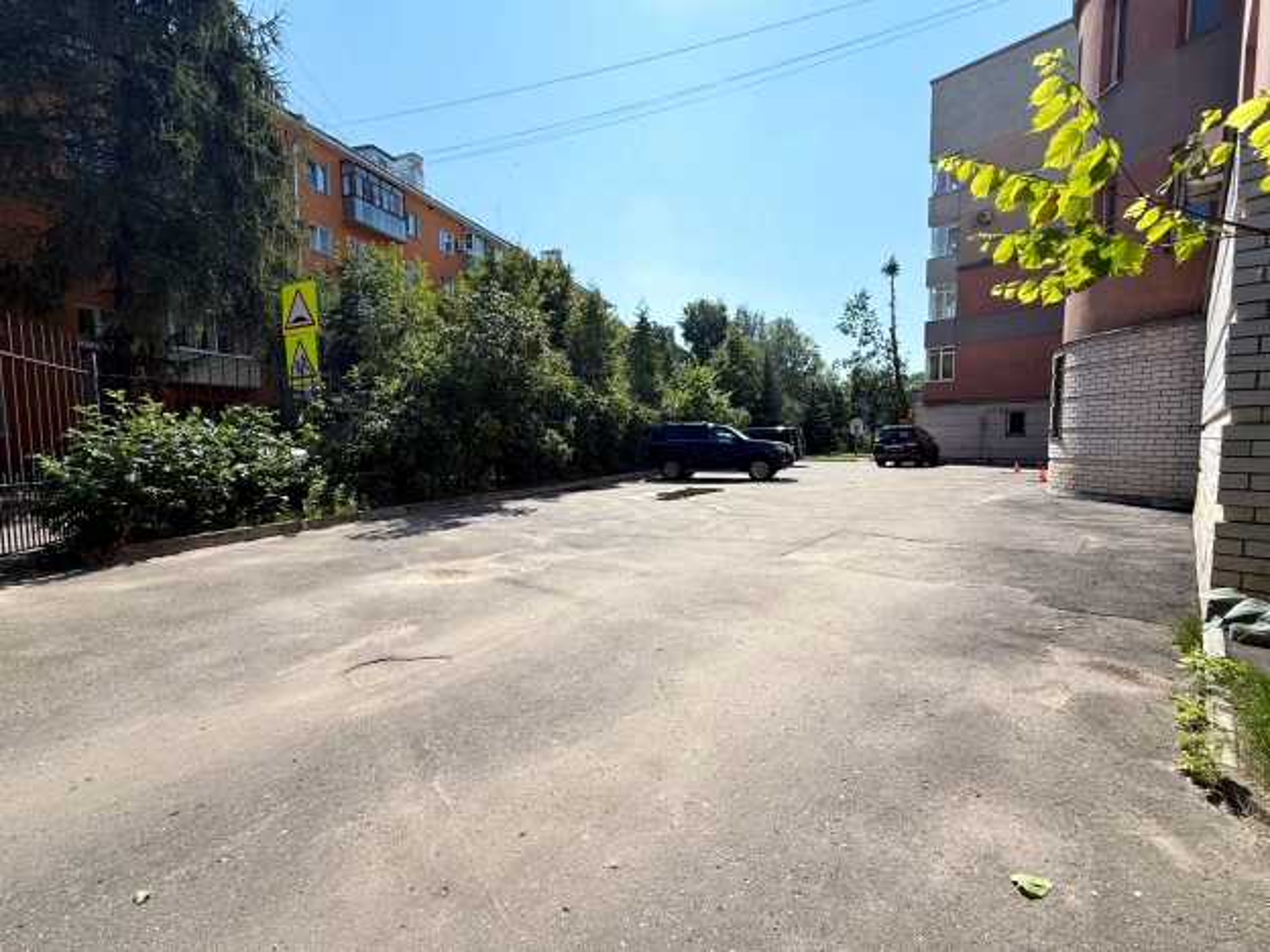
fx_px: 514
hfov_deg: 102.1
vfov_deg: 85.7
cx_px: 635
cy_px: 476
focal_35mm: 14
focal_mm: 2.22
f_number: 2.2
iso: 50
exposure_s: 1/2165
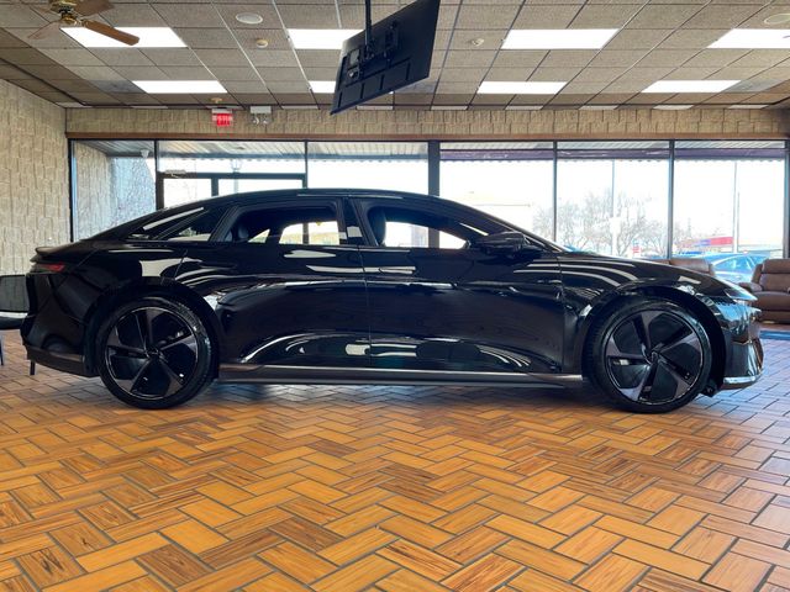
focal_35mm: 26
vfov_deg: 53.1
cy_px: 296
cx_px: 395
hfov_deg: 67.3
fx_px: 593
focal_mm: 4.2
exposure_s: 1/120
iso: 40
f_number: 1.6
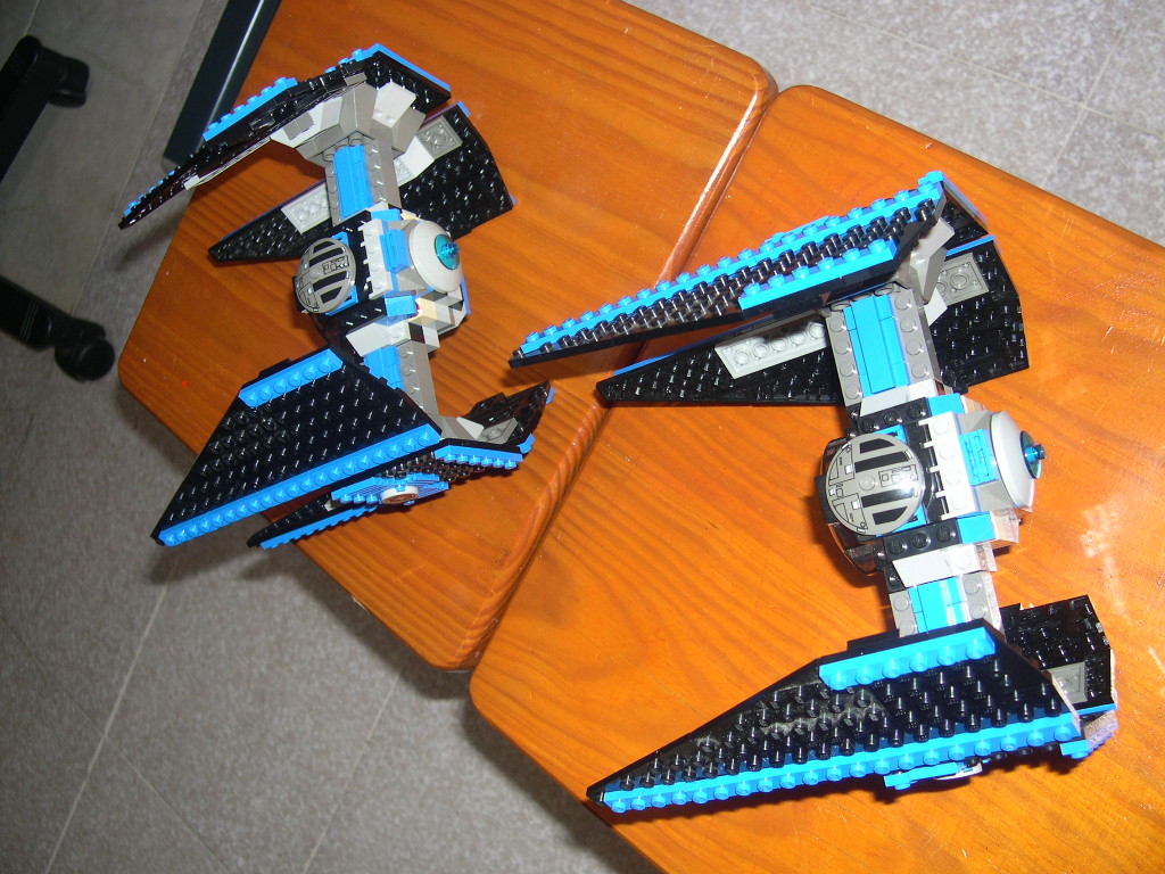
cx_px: 582
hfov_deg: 49.0
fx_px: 1279
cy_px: 437
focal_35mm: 38
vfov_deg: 37.7
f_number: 2.8
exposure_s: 1/60
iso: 100
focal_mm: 8
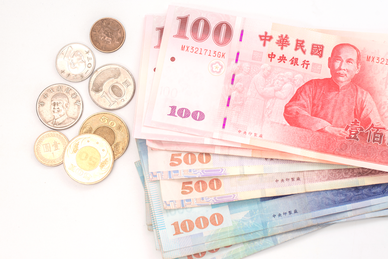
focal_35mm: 90
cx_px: 194
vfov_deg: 15.2
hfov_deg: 22.6
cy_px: 130
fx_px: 970
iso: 100
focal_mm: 90
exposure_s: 1/60
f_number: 8
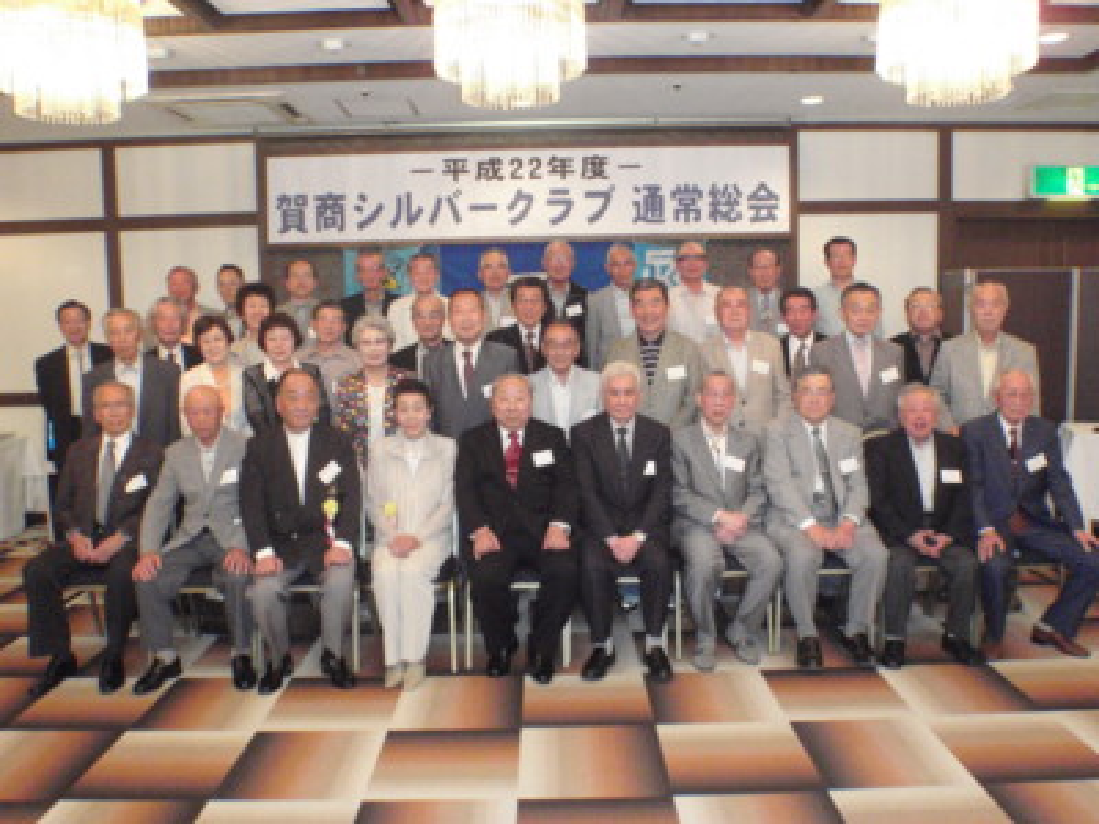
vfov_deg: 49.7
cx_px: 550
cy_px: 412
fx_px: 889
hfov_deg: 63.4
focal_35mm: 28
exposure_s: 1/30
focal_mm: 5
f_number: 3.5
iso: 640
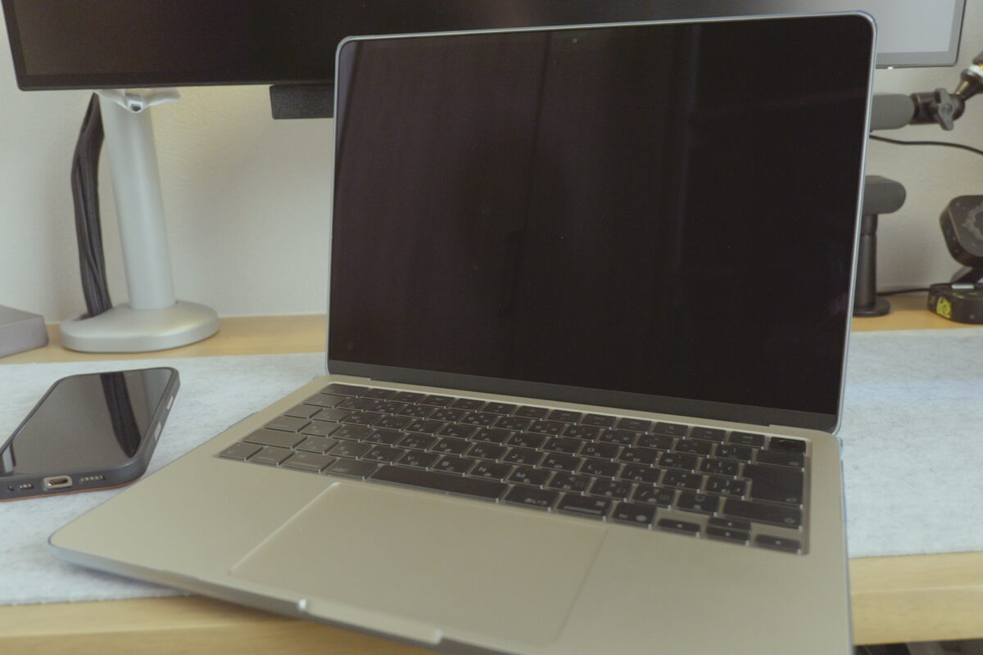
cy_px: 328
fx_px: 792
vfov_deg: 45.0
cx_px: 492
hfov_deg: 63.7
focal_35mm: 29
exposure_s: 1/6
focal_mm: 29
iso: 6400
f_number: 6.3
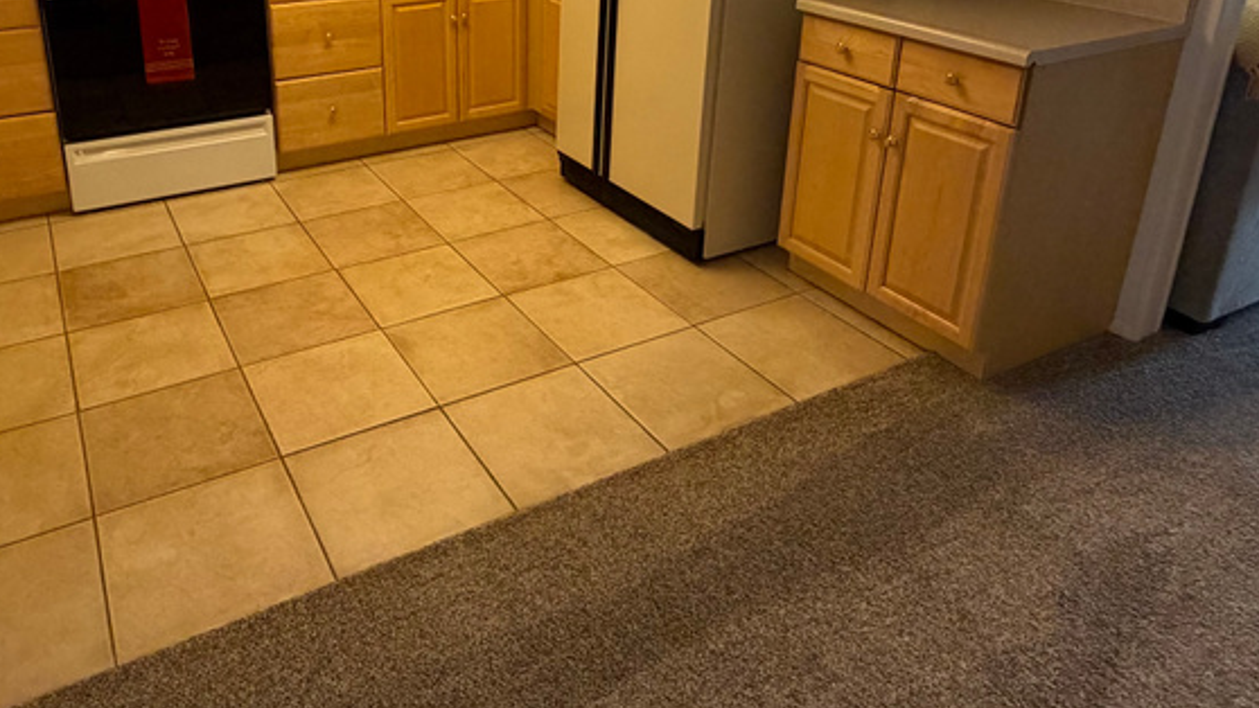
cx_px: 490
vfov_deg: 39.3
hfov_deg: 67.1
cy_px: 108
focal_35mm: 28
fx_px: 935
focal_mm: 2.22
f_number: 2.2
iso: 320
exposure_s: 1/60
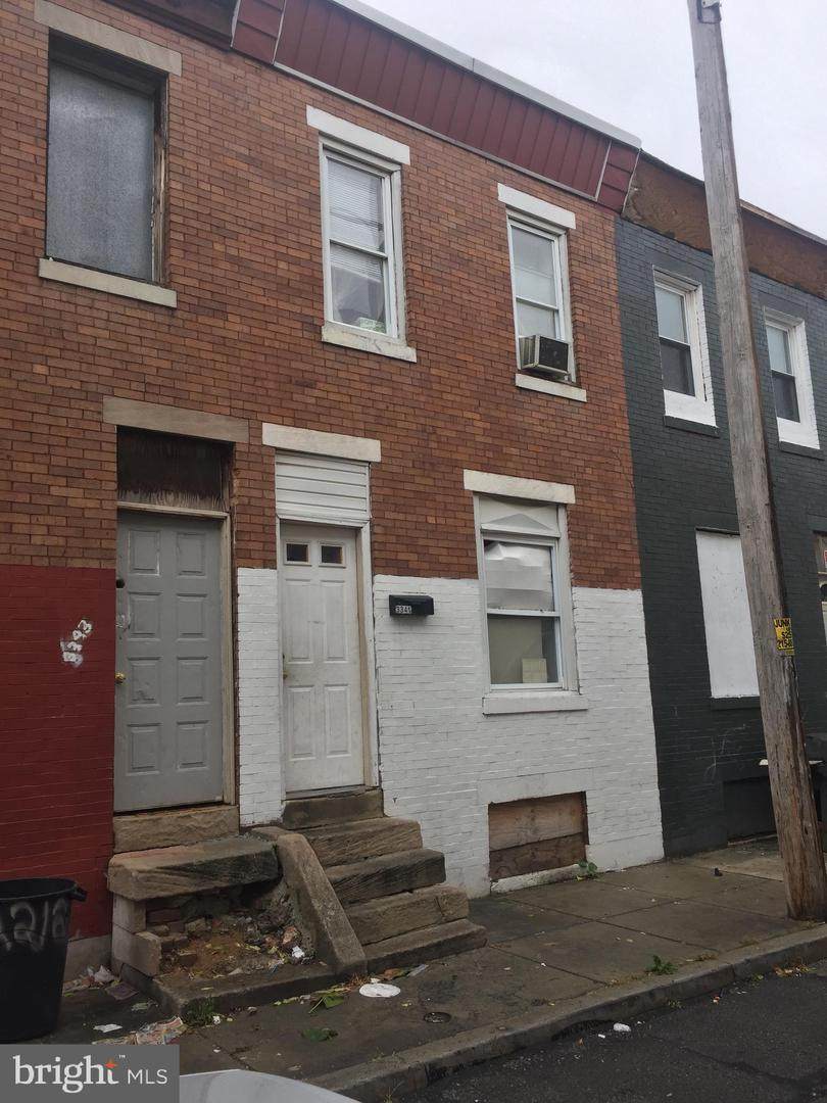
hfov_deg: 48.2
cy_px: 552
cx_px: 414
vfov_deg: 61.7
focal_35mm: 29
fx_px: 924
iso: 32
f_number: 2.2
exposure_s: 1/356
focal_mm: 4.15
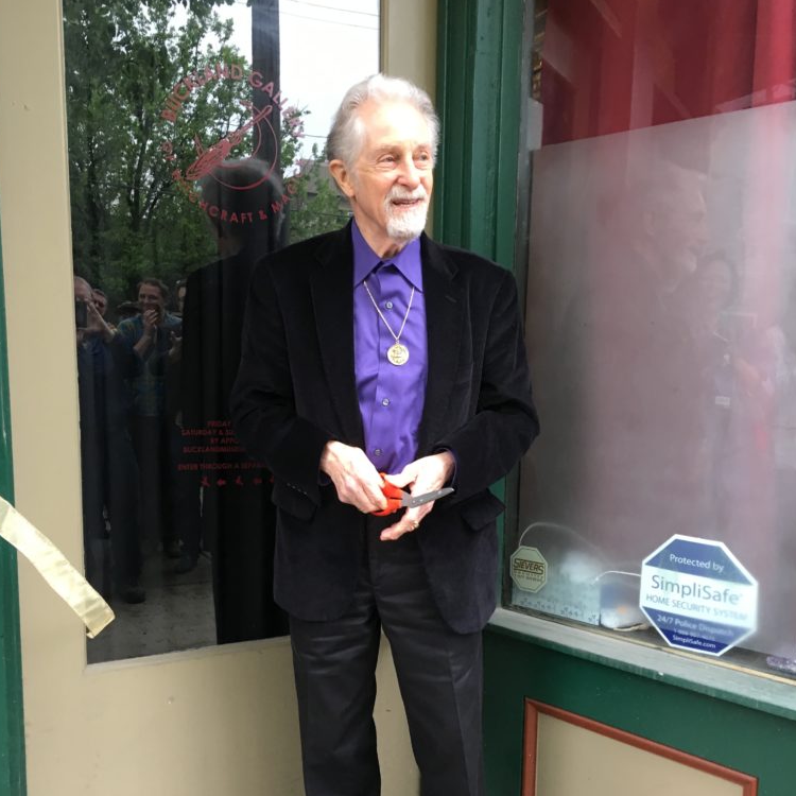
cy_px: 483
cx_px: 393
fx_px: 911
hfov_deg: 47.2
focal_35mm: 35
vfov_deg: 46.9
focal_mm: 4.15
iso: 40
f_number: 2.2
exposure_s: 1/30
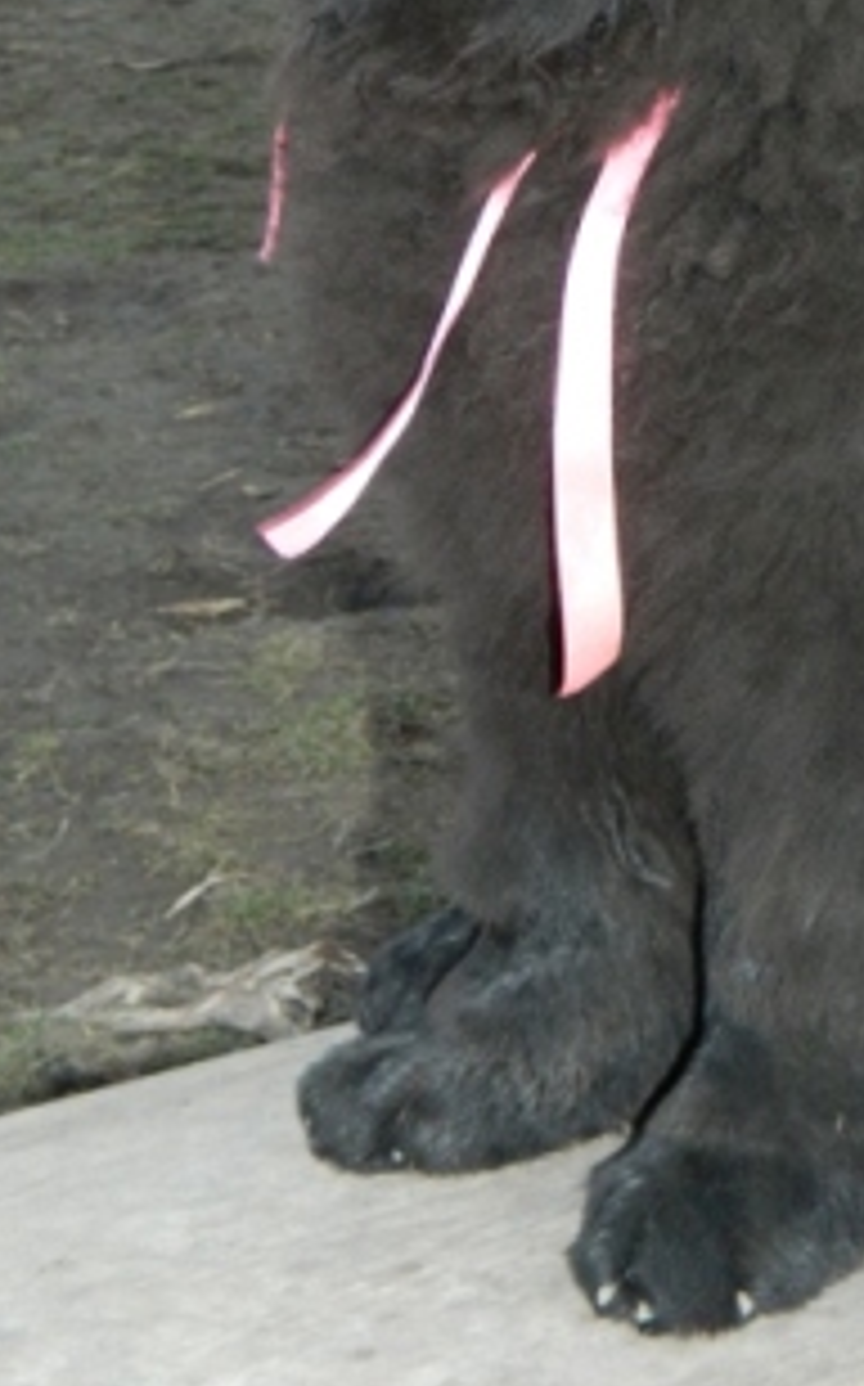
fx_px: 3661
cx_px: 731
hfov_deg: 13.4
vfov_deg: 21.1
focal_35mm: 97
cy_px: 241
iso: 250
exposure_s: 1/50
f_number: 3.6
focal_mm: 8.4
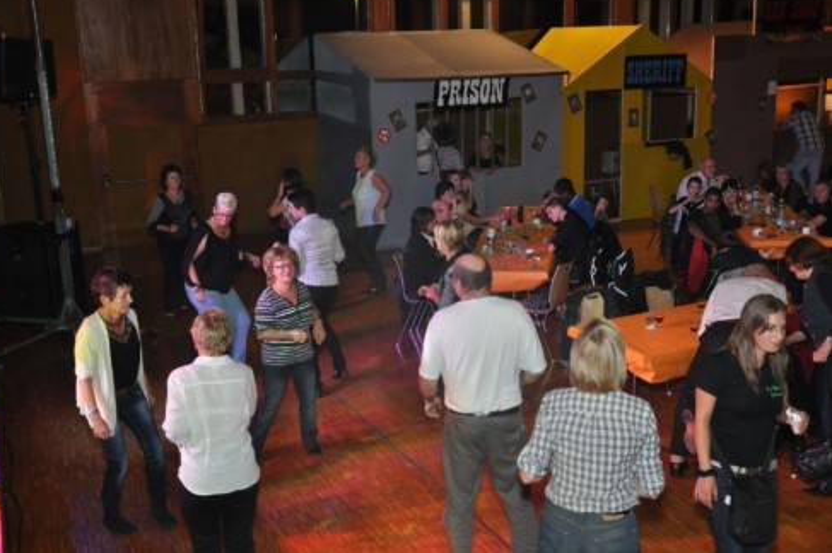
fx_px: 924
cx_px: 407
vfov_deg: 33.4
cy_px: 271
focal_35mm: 40
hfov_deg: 48.5
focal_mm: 26
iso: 800
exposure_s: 1/60
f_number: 4
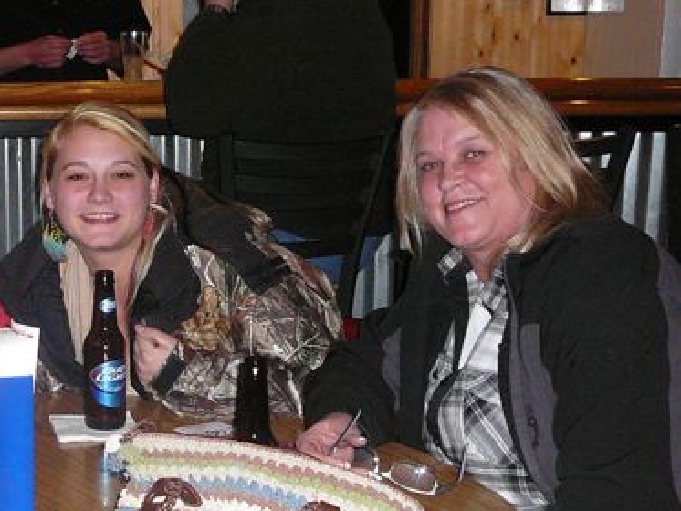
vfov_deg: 19.6
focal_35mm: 75
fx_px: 1476
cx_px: 57
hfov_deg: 25.1
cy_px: 361
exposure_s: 1/30
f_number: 2.8
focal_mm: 5.2
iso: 320
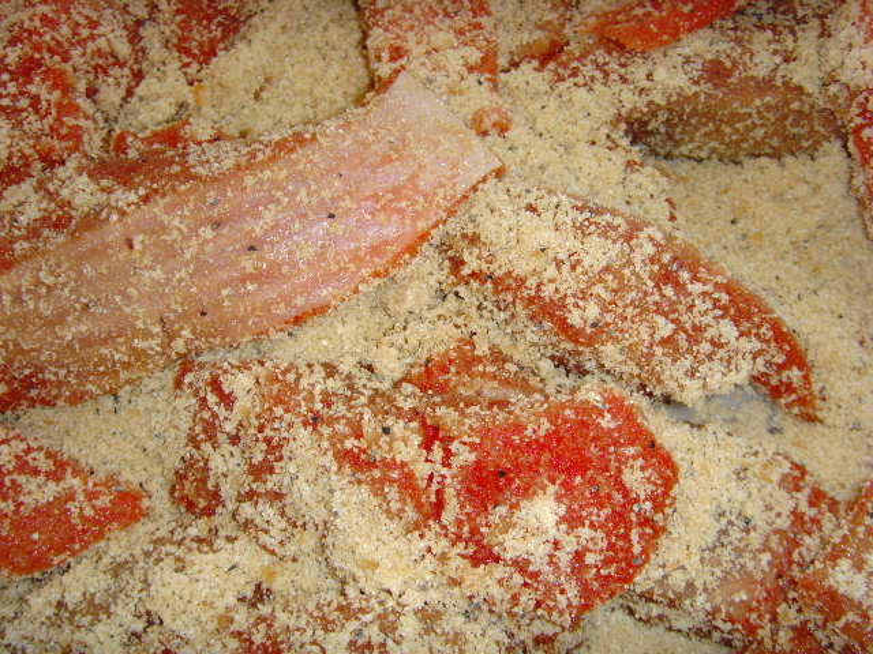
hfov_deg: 47.9
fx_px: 984
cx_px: 436
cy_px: 327
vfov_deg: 36.8
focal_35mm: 39
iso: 200
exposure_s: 1/45
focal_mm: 6.6
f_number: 3.5
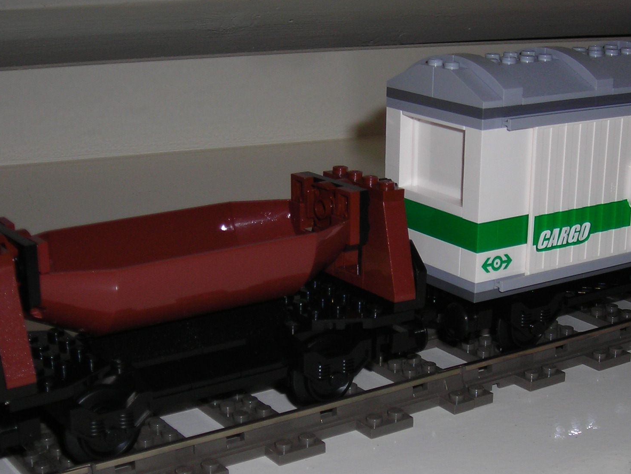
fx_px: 1222
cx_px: 306
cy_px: 300
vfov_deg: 21.9
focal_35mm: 67
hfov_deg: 29.0
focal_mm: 6.3
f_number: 3.2
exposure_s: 1/60.1
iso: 50
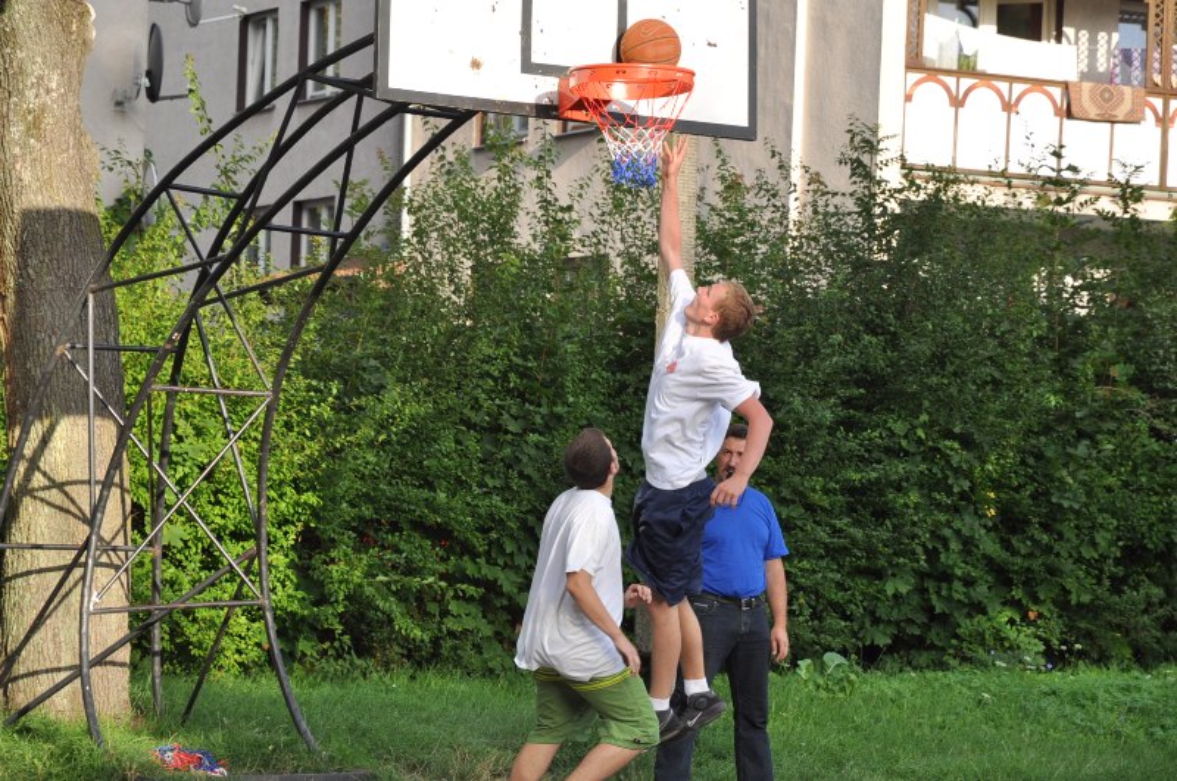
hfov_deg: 16.1
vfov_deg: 10.7
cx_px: 588
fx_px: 4163
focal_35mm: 128
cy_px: 390
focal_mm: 85
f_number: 5.6
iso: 320
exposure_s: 1/400
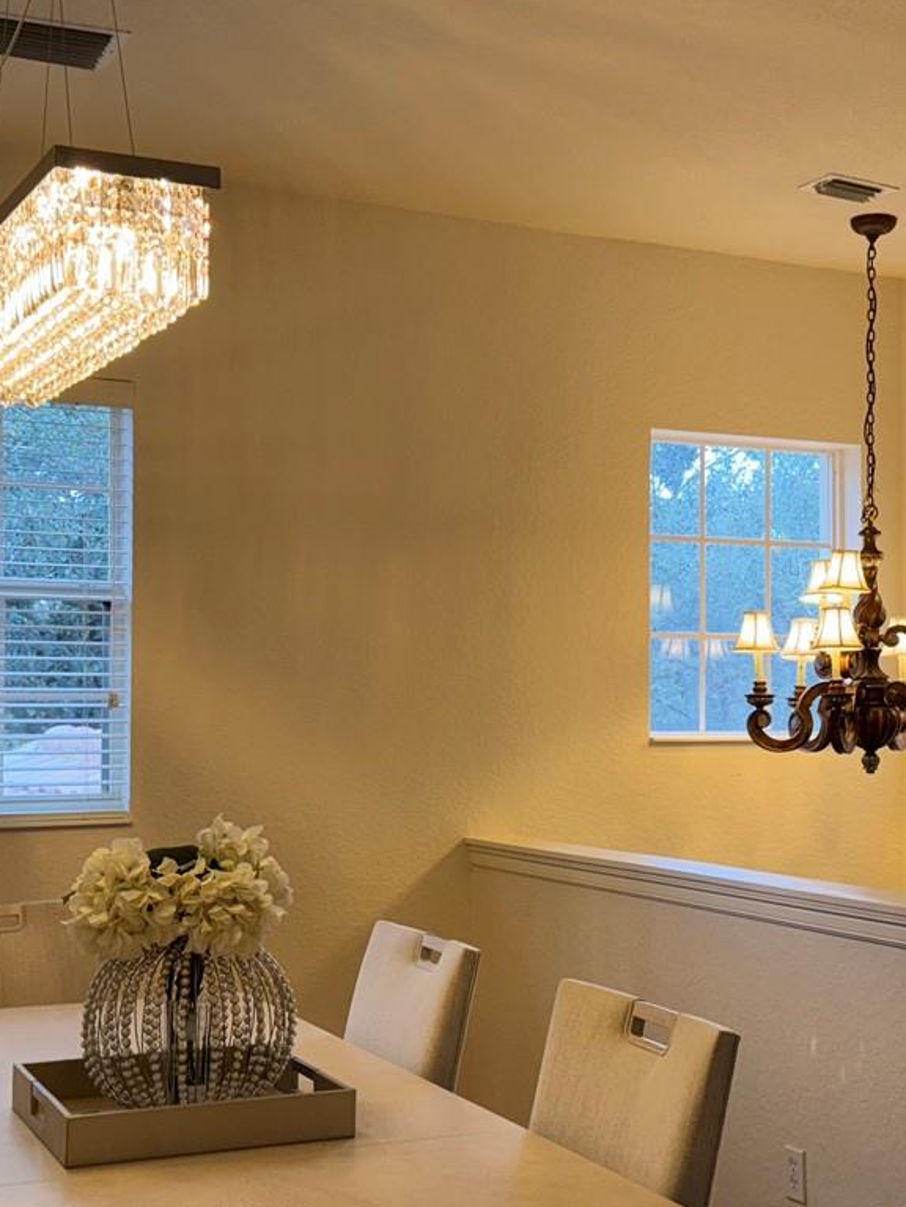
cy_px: 660
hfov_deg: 29.1
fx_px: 1745
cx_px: 480
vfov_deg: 38.2
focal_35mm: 50
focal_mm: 6.76
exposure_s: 1/120
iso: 125
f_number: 1.78
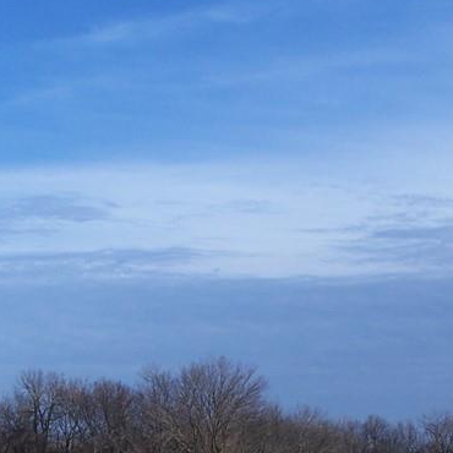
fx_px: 1377
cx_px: 191
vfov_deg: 18.3
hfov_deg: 18.7
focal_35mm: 93
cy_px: 433
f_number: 5.6
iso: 80
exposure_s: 1/500
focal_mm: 6.3
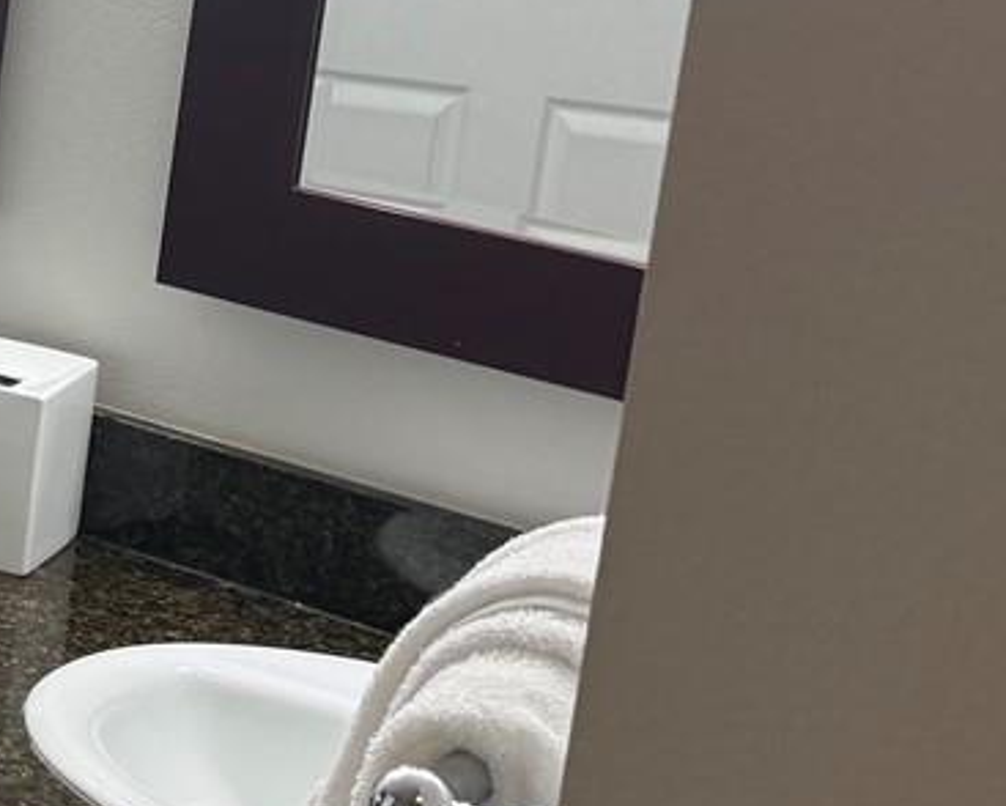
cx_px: -614
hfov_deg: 16.6
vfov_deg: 15.0
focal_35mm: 102
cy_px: 162
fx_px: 3039
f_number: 1.78
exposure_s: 1/136
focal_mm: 6.76
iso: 100
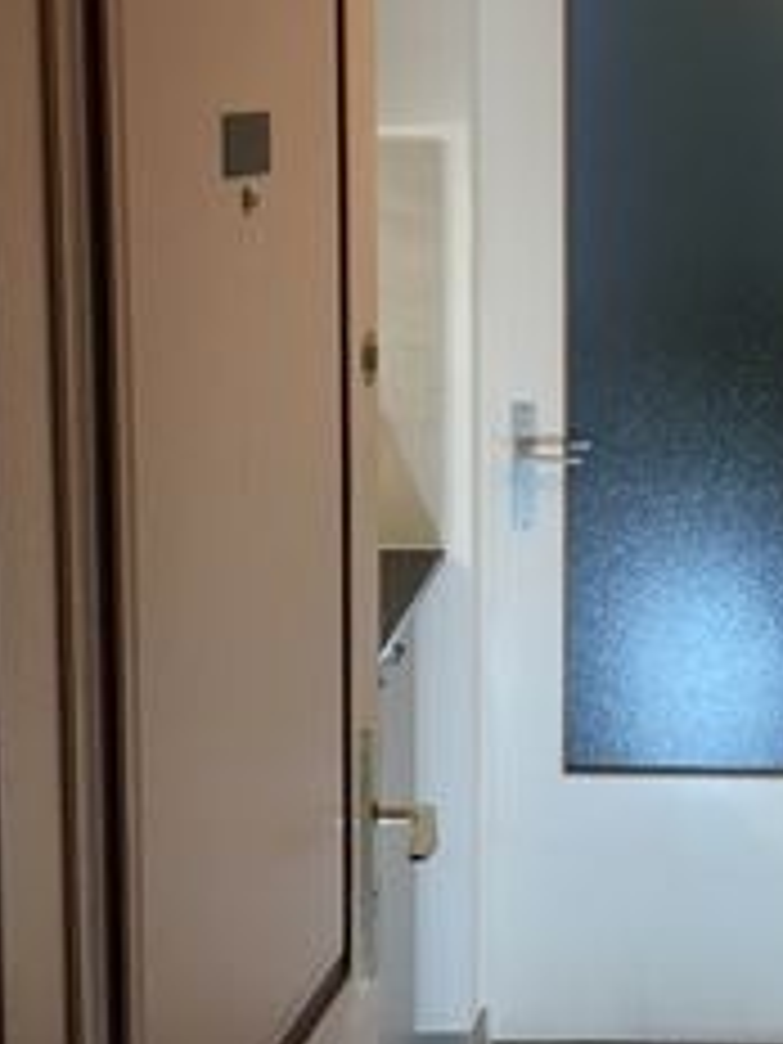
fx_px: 2413
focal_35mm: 80
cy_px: 495
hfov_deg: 17.8
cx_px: 846
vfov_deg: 24.4
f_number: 2.2
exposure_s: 1/33
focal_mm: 4.15
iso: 50
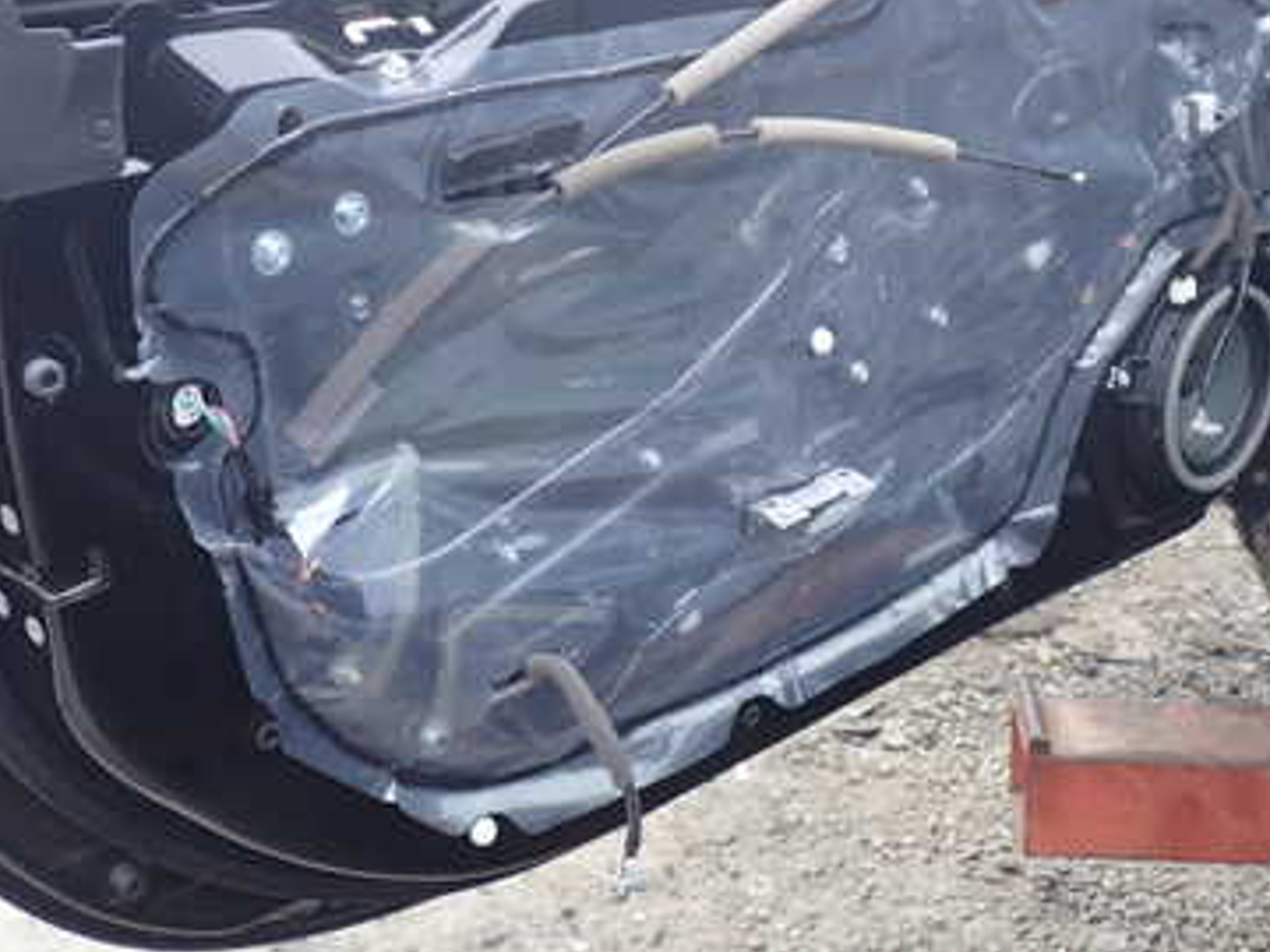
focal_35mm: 50
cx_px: 519
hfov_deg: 38.1
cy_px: 250
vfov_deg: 28.7
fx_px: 1834
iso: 100
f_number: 2.3
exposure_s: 1/100
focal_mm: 5.4
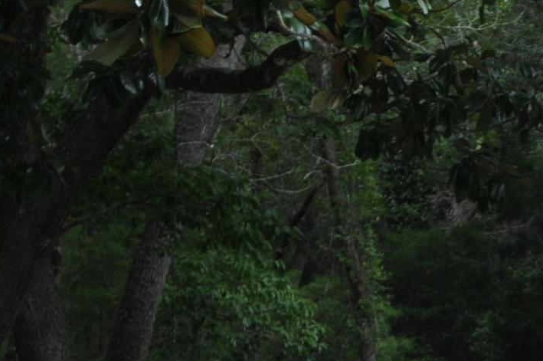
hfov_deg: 12.0
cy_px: 592
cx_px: 748
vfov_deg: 8.1
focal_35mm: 165
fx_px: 2486
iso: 200
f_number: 5.6
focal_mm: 26
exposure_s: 1/125
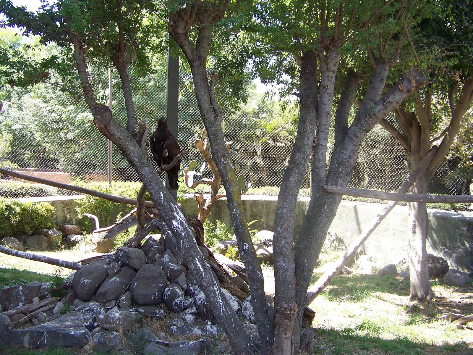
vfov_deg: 39.7
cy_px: 178
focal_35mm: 36
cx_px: 236
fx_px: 492
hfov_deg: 51.4
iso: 64
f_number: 2.8
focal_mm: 5.85
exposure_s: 1/100
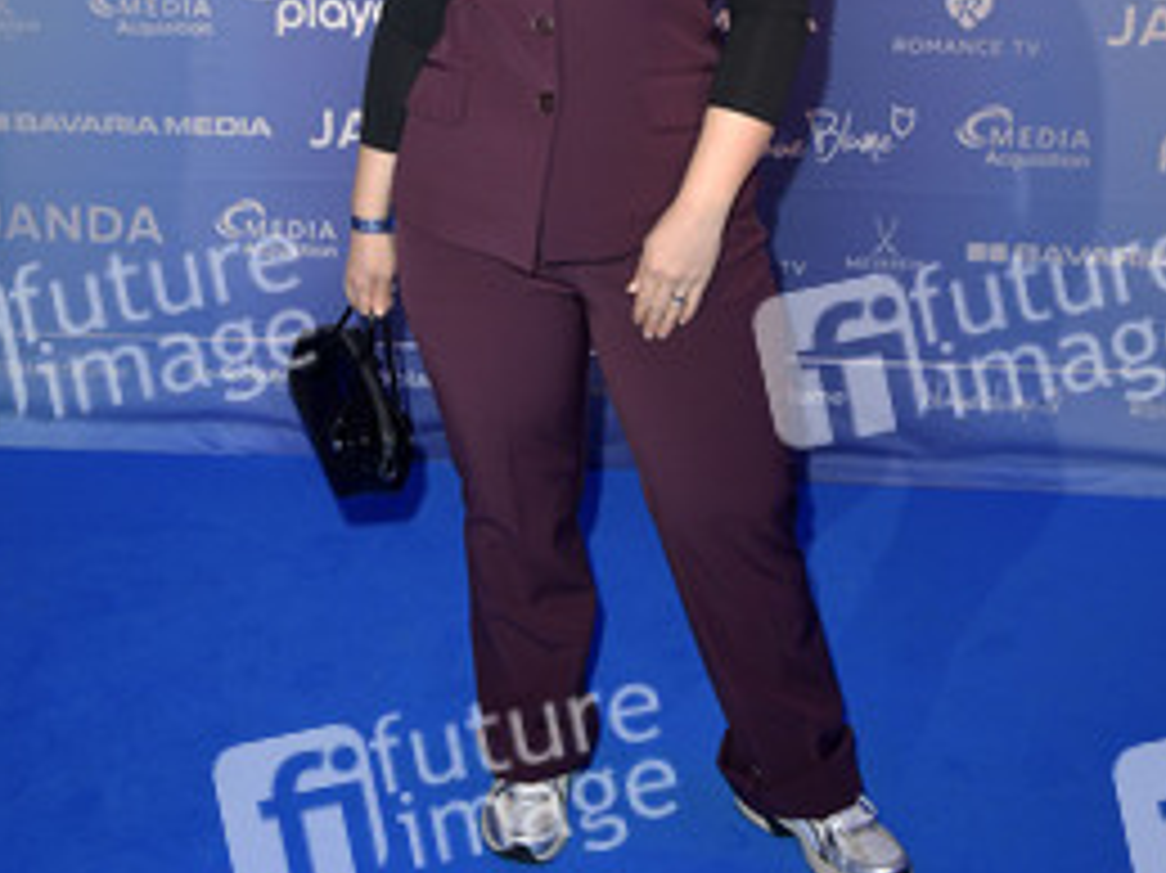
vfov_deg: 32.2
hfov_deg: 43.9
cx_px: 576
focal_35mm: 43
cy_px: 117
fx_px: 1448
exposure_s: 1/250
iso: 1250
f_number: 5.6
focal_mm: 29
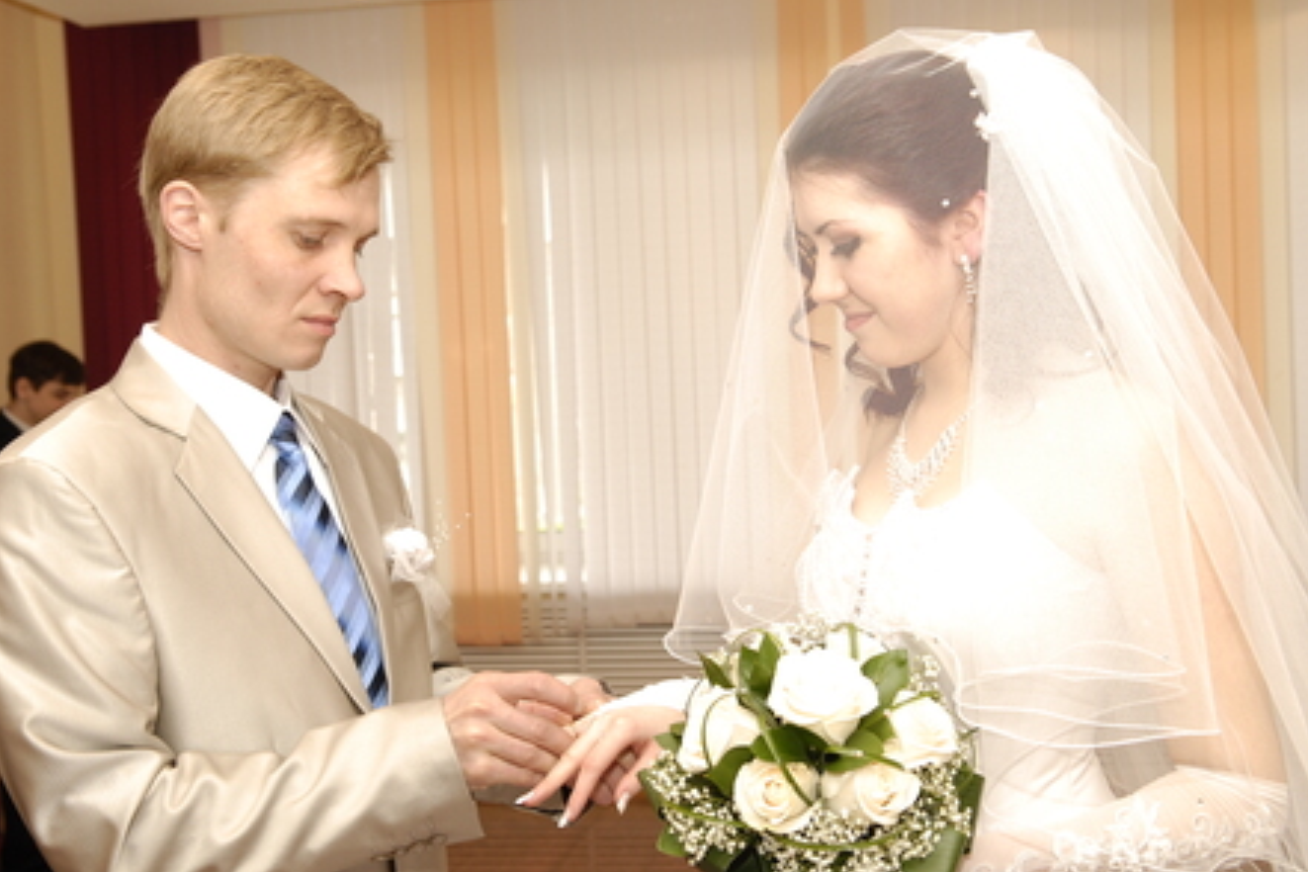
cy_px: 443
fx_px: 1671
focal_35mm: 46
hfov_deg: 42.7
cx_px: 644
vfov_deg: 29.2
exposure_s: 1/60
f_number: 5.6
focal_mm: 30
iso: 250
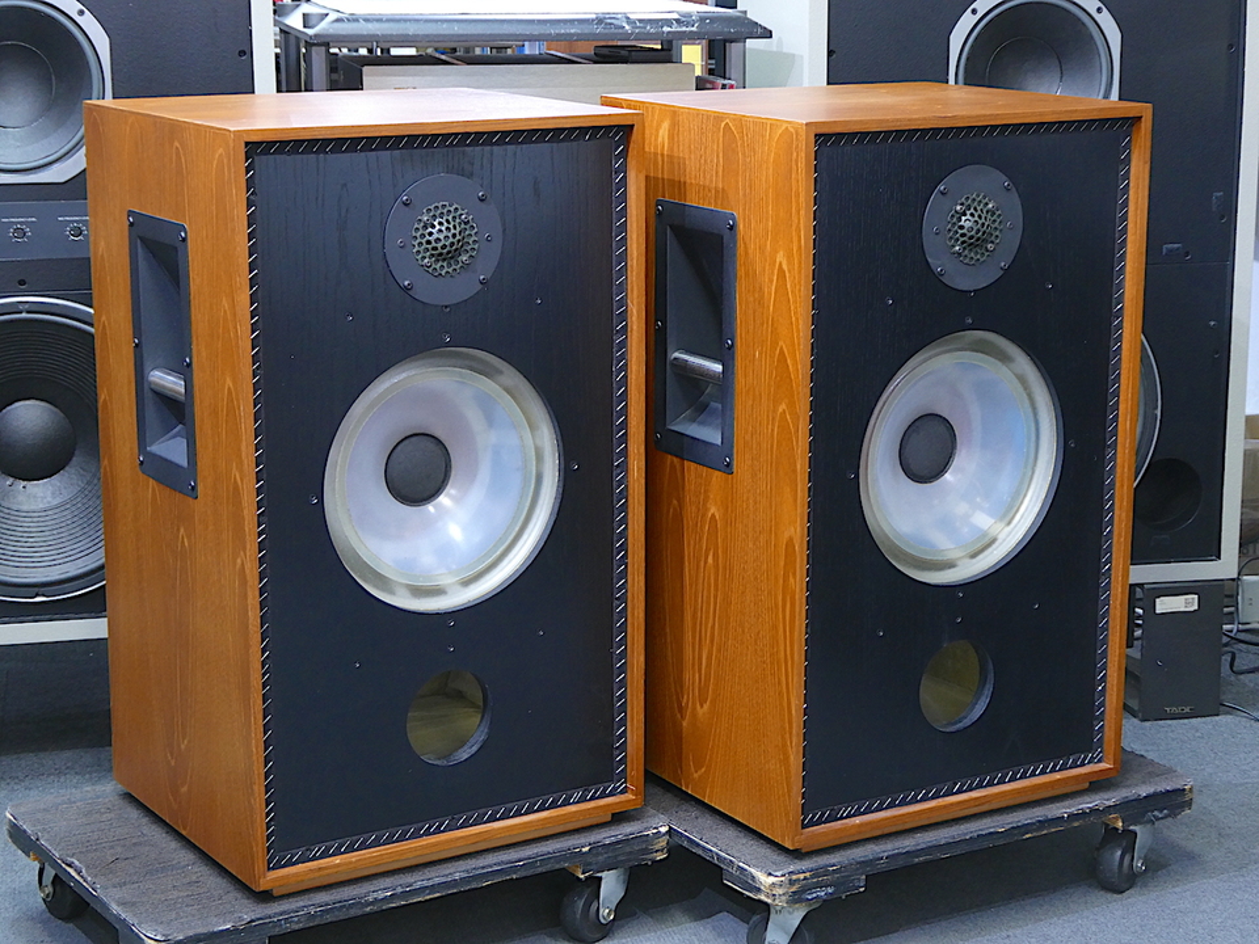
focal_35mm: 65
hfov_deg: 29.8
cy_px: 472
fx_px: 2364
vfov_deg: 22.6
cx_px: 630
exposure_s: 1/2.5
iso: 200
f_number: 4.4
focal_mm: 11.7
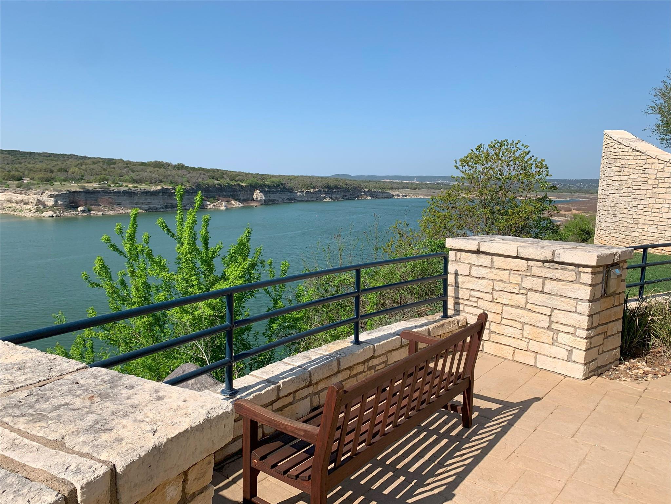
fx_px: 504
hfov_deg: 67.3
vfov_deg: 53.1
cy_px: 252
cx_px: 336
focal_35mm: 26
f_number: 1.8
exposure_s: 1/2915
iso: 25
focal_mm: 4.25
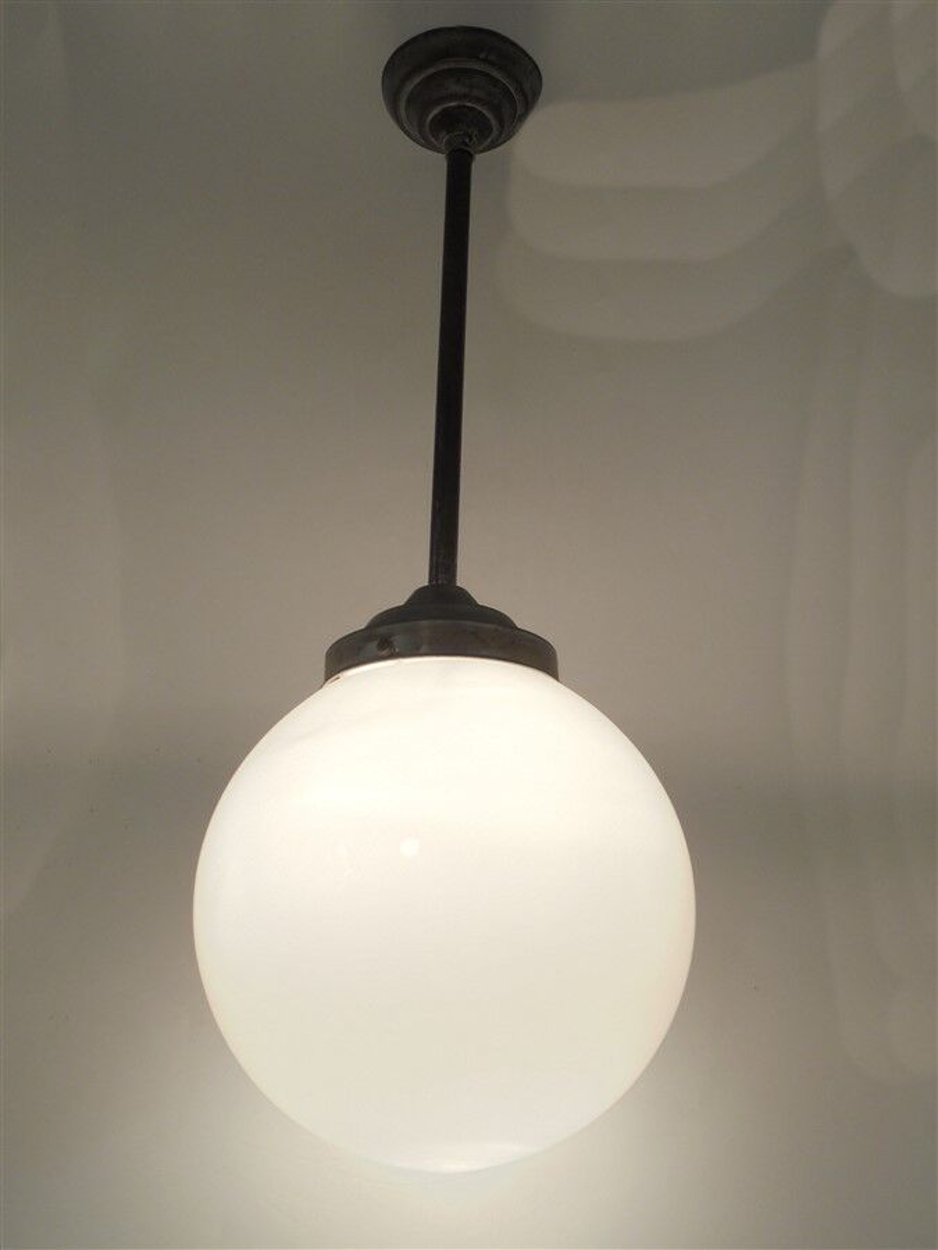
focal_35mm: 34
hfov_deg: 41.8
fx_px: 1228
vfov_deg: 54.0
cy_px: 625
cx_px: 469
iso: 100
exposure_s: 1/50
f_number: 4
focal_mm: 6.1
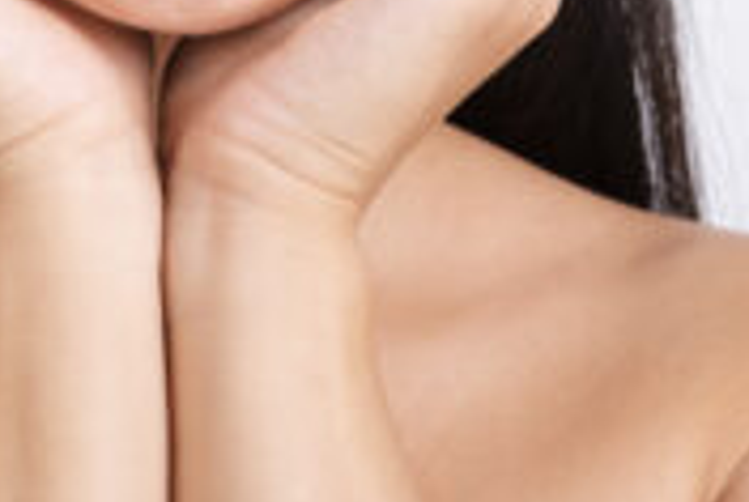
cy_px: -319
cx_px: 179
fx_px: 5940
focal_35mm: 285
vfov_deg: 4.8
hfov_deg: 7.2
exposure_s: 1/160
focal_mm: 85
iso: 100
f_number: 10
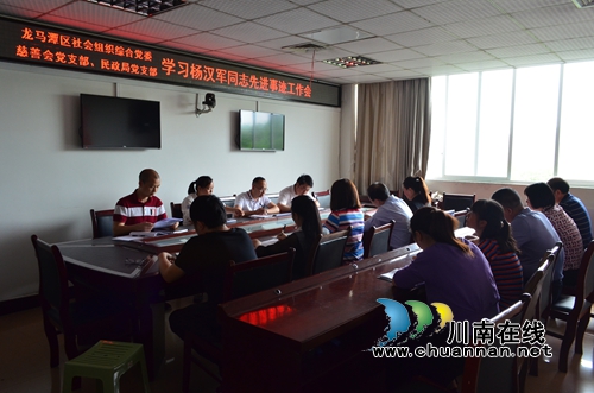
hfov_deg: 67.5
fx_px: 445
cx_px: 297
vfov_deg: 47.7
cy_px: 196
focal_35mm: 27
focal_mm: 18
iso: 800
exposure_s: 1/50
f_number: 8
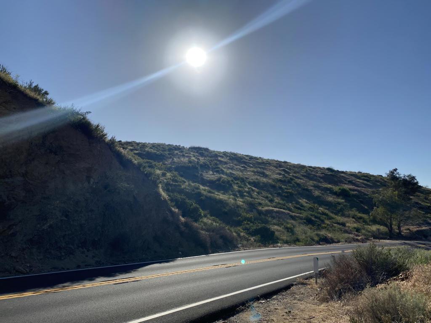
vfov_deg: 53.1
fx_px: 324
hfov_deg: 67.3
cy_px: 162
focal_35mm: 26
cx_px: 216
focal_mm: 4.25
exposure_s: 1/9615
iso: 32
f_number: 1.8
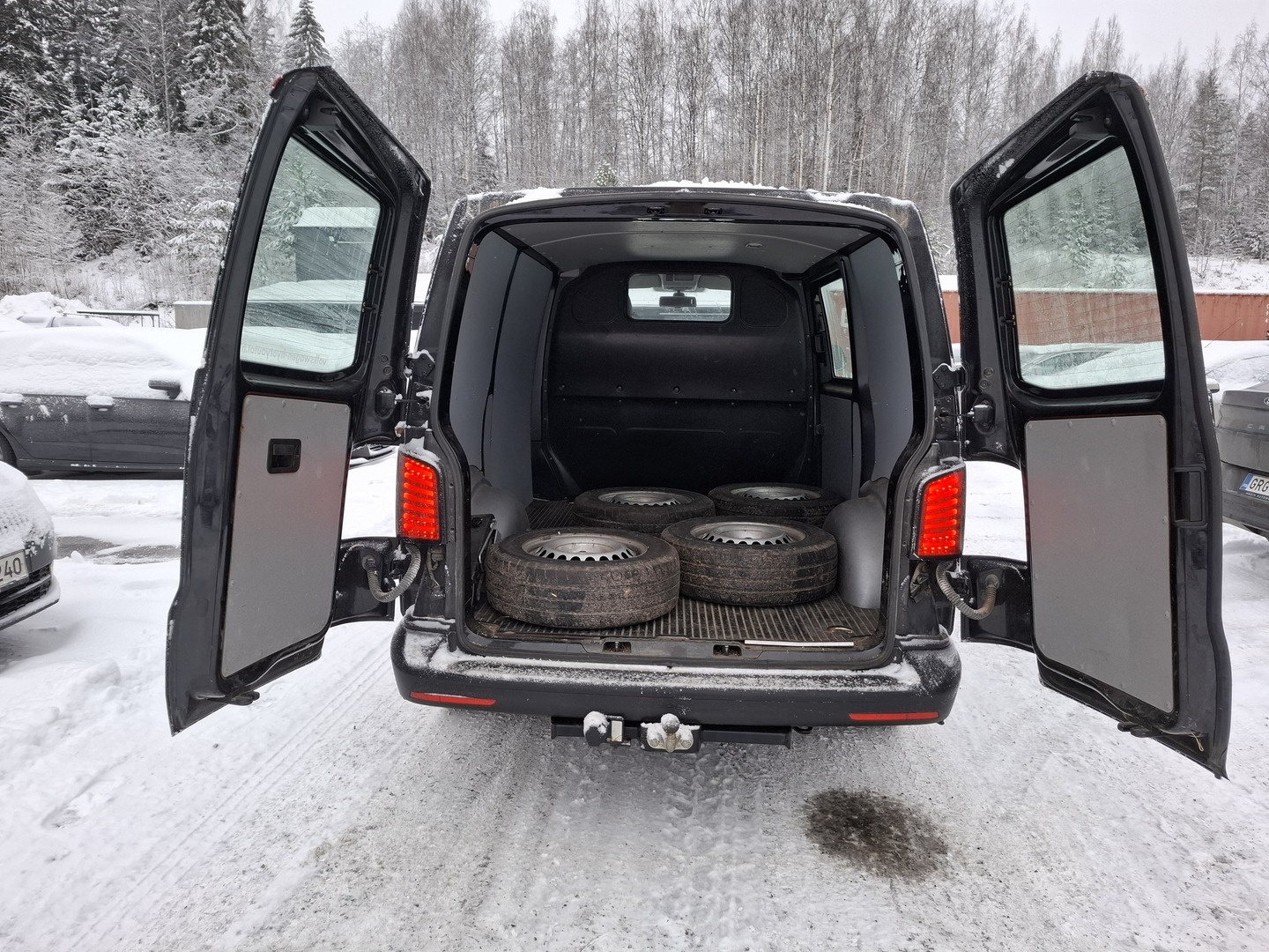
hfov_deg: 73.9
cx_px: 634
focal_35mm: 23
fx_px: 843
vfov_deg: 58.9
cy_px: 476
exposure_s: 1/100
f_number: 1.8
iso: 80
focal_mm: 5.54
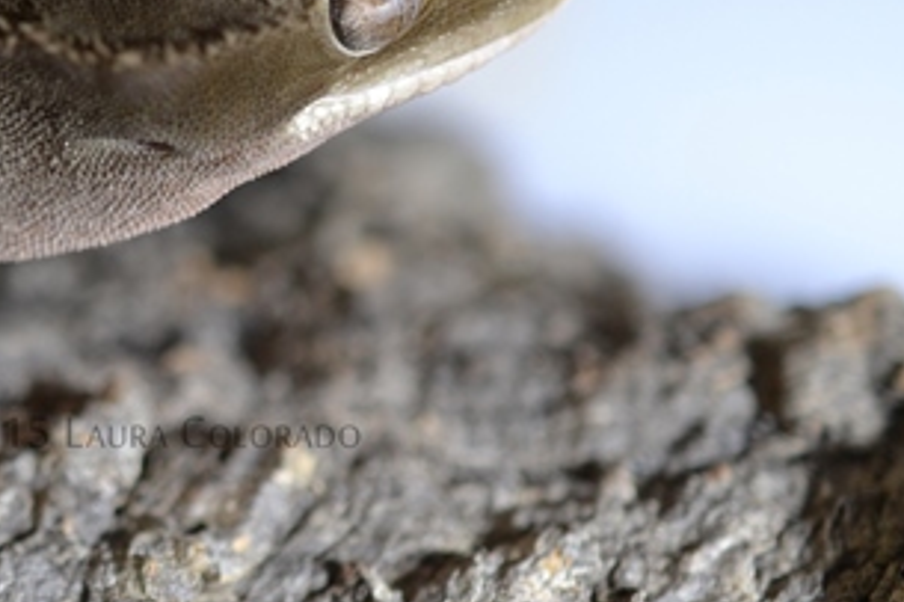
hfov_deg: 14.7
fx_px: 3413
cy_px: 138
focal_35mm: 136
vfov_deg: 10.1
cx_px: -93
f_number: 3.5
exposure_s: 1/60
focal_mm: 40
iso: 400
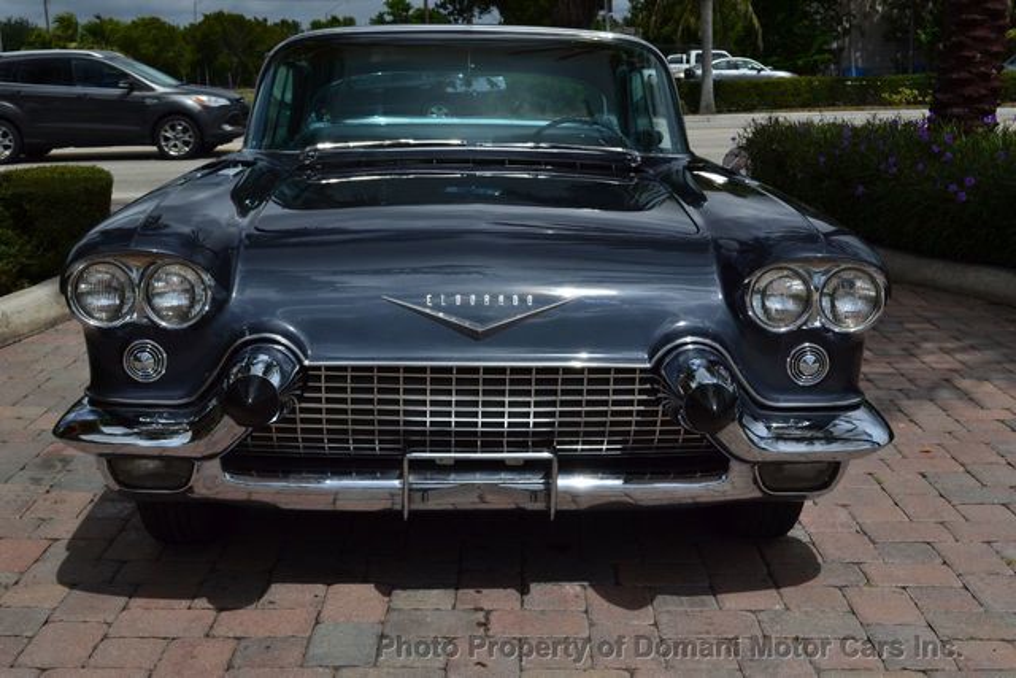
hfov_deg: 41.1
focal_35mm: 48
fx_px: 1355
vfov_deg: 28.1
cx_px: 508
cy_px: 339
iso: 140
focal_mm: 32
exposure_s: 1/500
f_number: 11
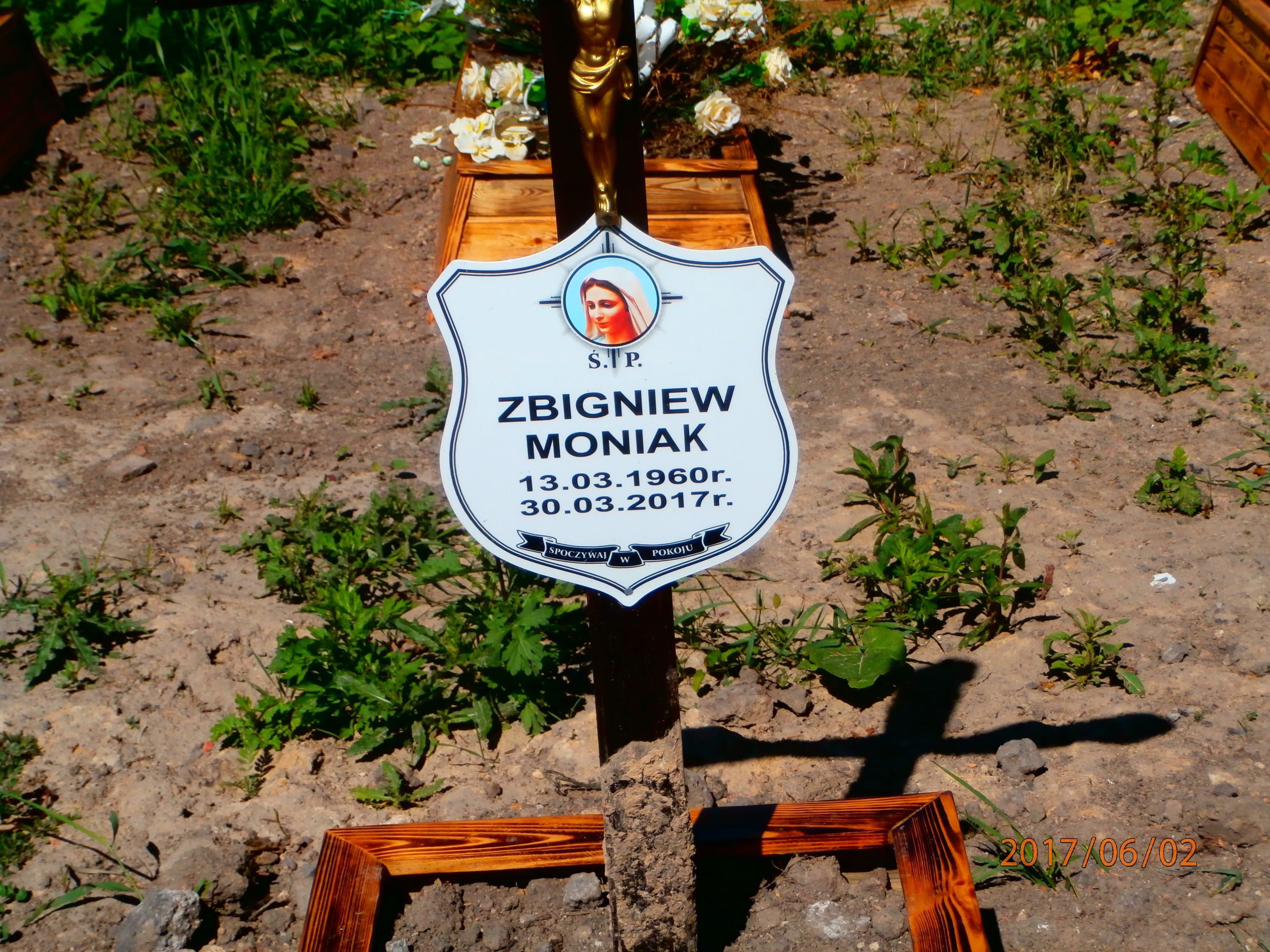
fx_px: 2495
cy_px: 476
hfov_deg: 28.6
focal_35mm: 68
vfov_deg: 21.6
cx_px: 635
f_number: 4.7
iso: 100
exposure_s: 1/1250
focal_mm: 12.1
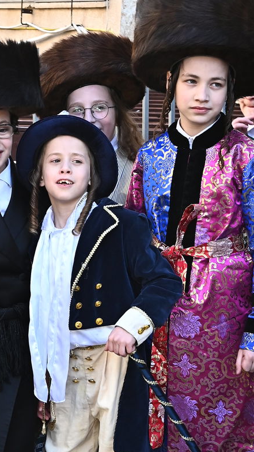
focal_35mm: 101
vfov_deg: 21.1
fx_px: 1209
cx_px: -84
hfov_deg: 11.6
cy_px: 147
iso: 400
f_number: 5.6
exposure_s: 1/200
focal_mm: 36
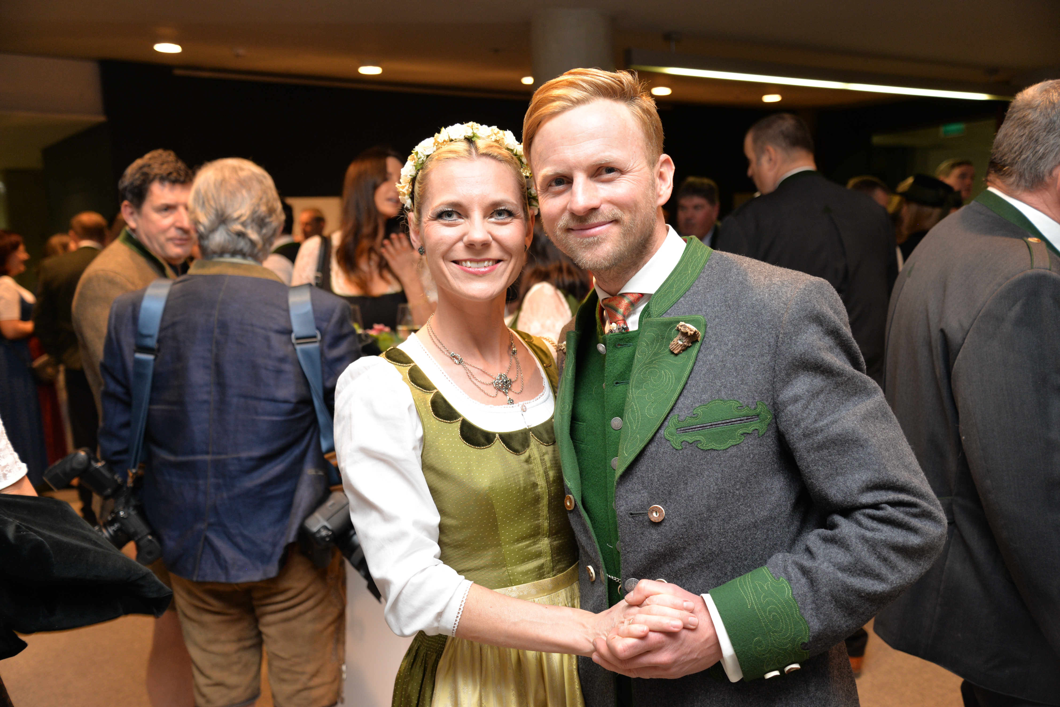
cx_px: 530
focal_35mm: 35
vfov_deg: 37.9
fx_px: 1030
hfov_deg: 54.4
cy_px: 354
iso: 800
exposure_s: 1/60
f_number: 4
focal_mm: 35
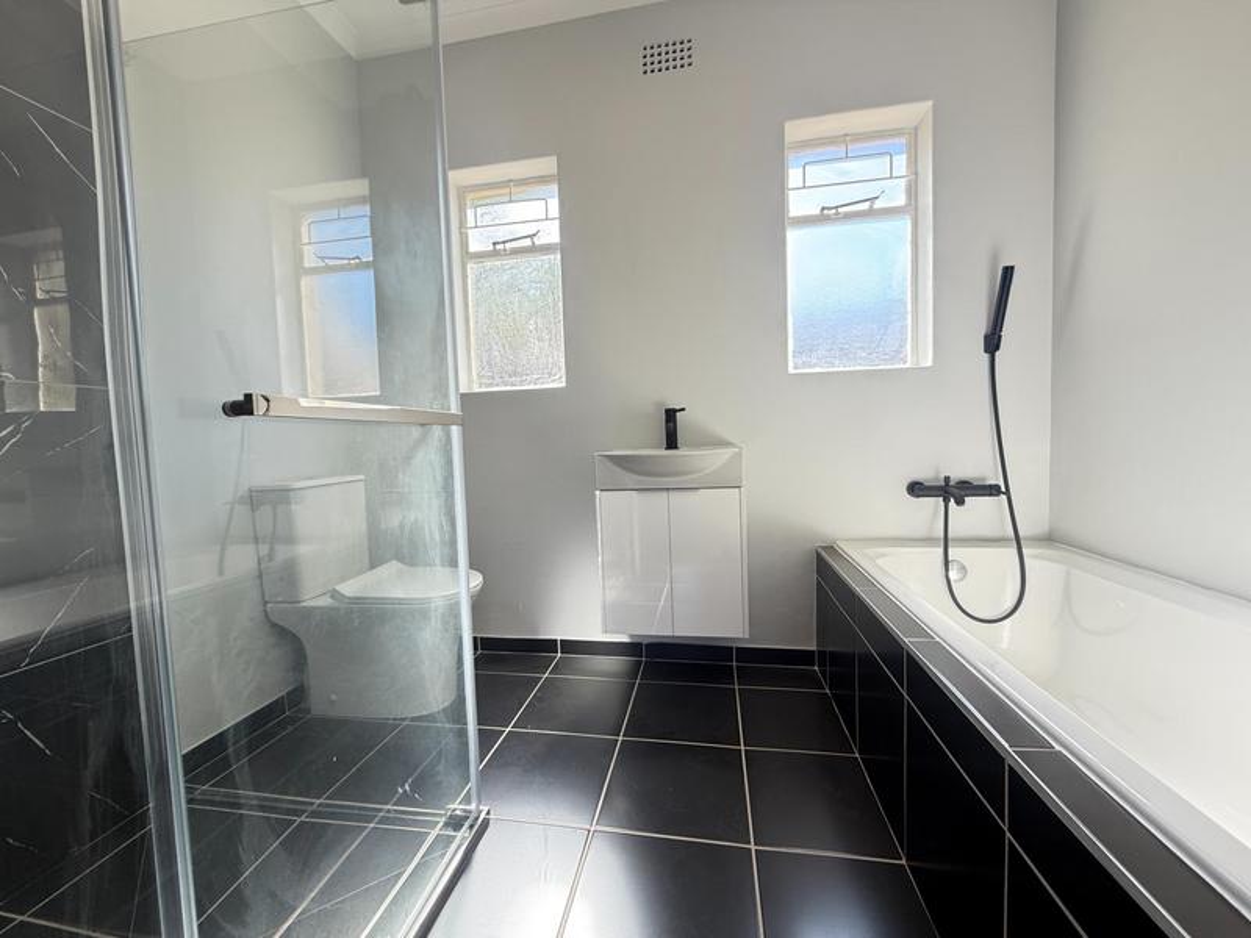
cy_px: 469
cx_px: 626
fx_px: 506
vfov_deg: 85.7
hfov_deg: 102.1
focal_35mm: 14
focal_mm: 2.22
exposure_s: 1/99
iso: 80
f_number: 2.2
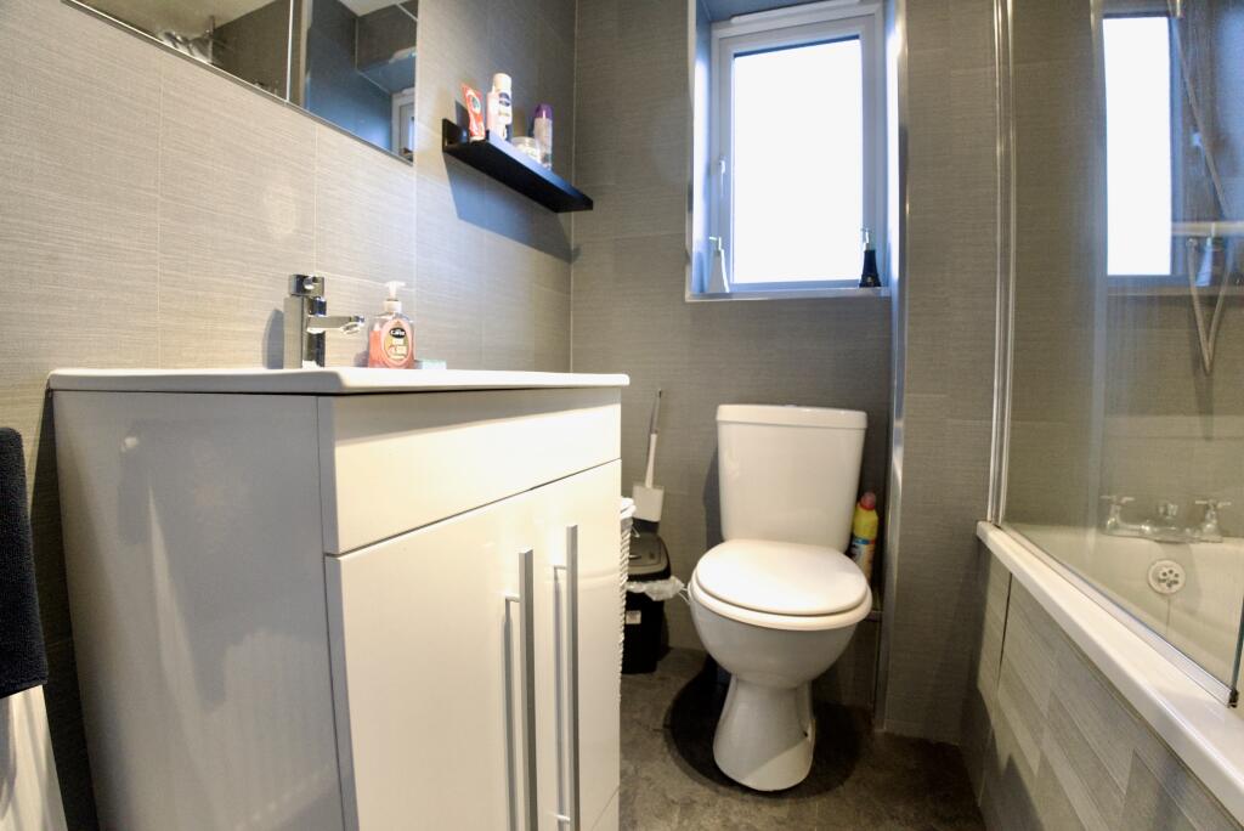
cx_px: 622
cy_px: 416
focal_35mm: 16
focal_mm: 16
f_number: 6.3
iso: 4000
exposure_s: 1/80
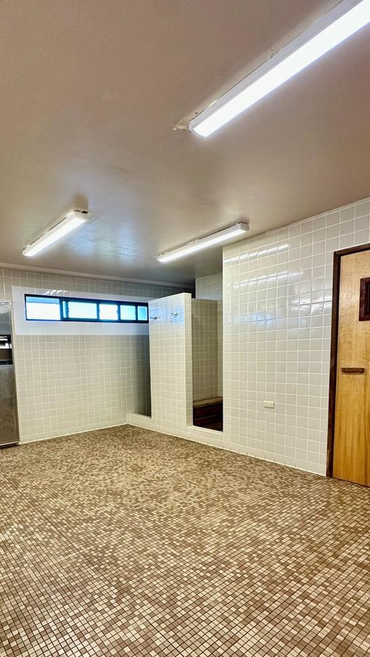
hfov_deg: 56.5
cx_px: 109
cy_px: 387
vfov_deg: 88.7
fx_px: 331
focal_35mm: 19
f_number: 2.2
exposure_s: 1/120
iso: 160
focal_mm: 2.22
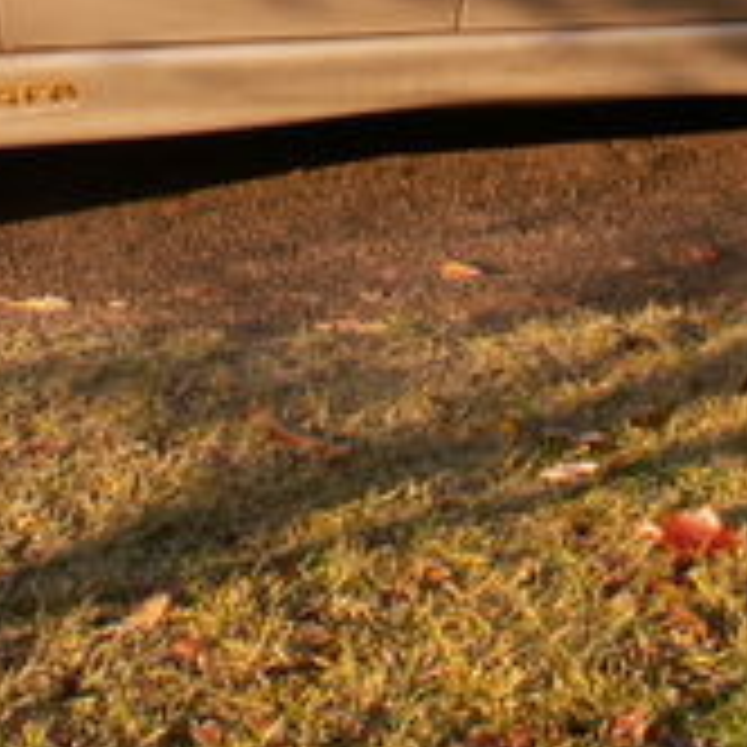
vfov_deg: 14.1
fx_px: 2905
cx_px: 432
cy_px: -216
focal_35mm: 119
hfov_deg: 14.6
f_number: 5
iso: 50
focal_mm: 5.86
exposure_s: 1/100
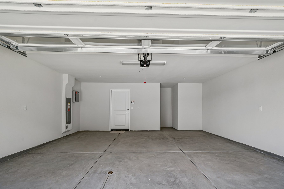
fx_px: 126
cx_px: 147
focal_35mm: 16
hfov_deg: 96.7
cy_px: 108
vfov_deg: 73.3
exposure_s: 1/30
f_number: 8
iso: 100
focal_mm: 14
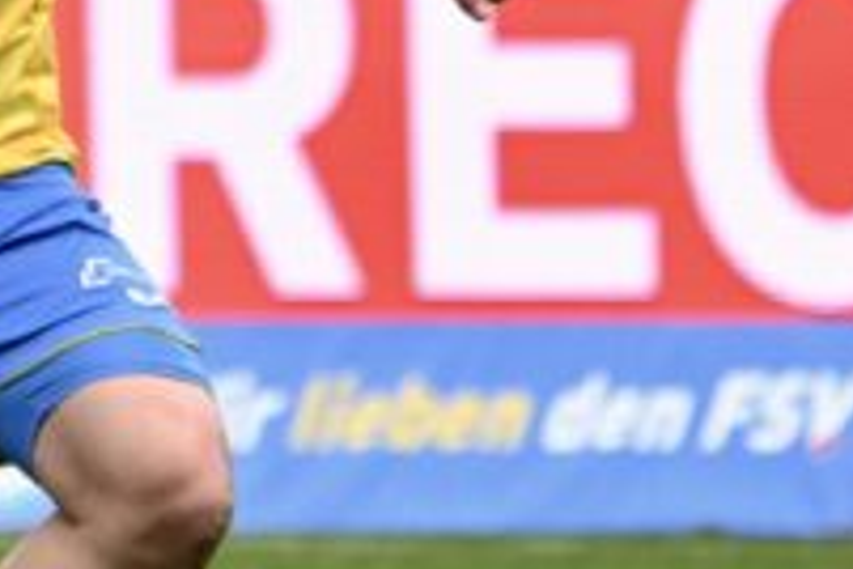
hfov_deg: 1.1
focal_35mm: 1836
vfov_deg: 0.7
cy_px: 53
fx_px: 43500
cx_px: 403
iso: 4500
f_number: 5.6
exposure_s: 1/1600
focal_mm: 360
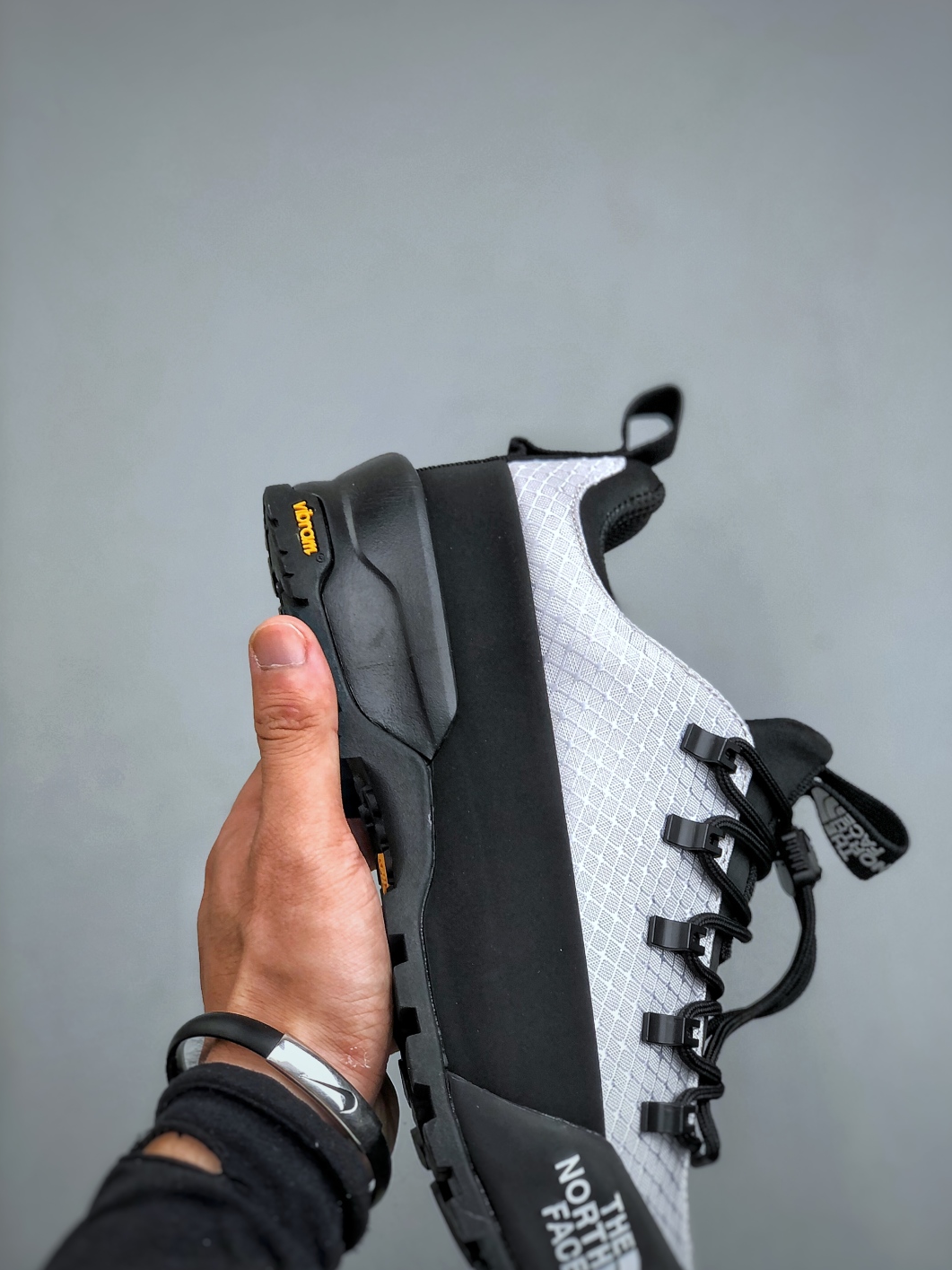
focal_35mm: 58
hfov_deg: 25.2
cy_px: 630
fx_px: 2127
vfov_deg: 33.2
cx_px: 482
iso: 20
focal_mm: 6.6
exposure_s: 1/50
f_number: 2.8
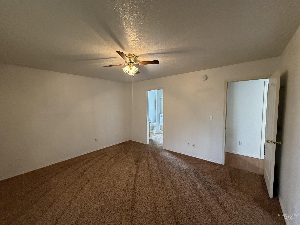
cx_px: 150
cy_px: 112
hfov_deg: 102.1
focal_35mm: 14
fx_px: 121
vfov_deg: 85.7
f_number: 2.2
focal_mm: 2.22
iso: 500
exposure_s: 1/60
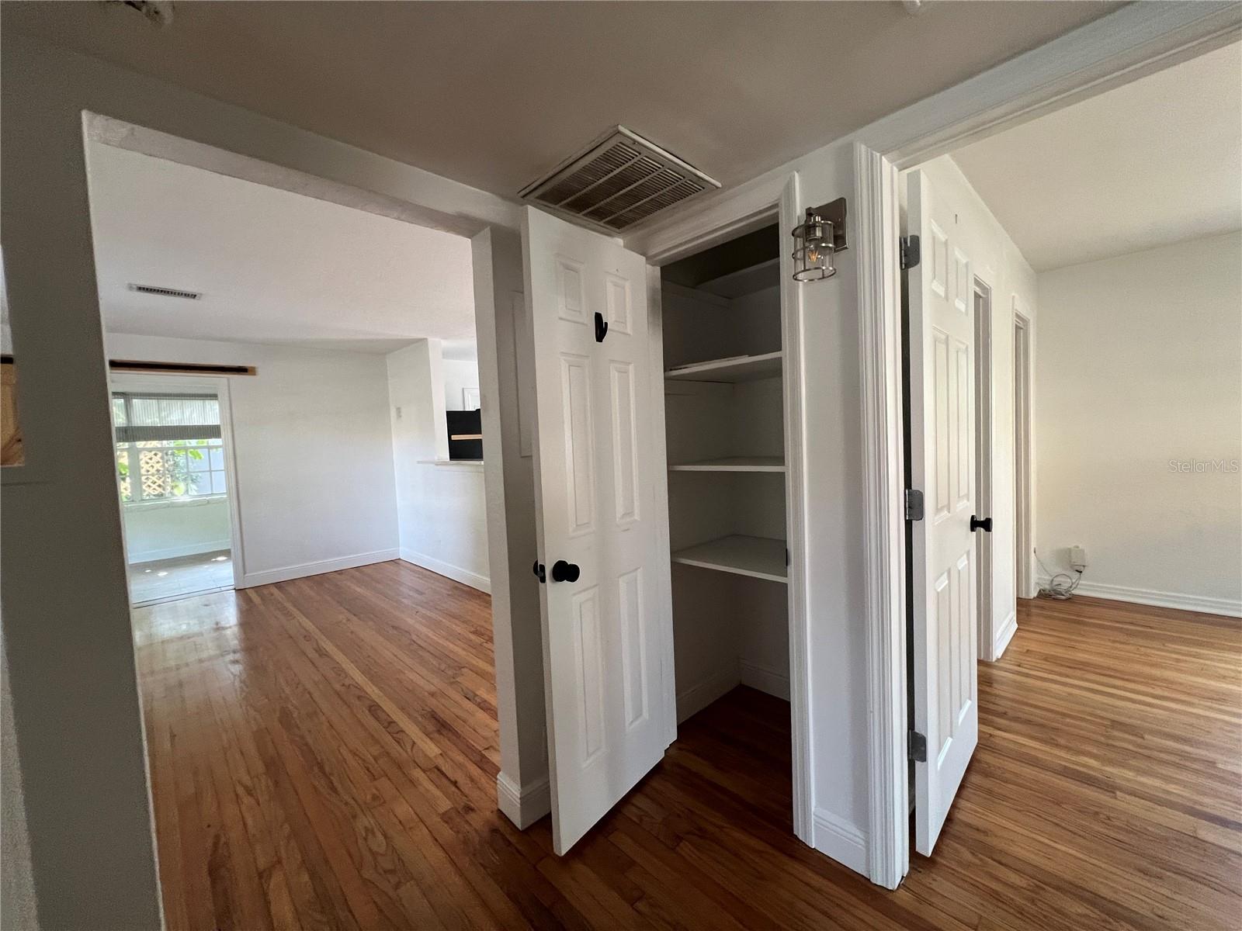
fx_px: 466
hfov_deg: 106.2
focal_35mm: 13
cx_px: 621
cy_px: 466
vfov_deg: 89.9
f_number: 1.8
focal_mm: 1.57
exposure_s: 1/81
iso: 250
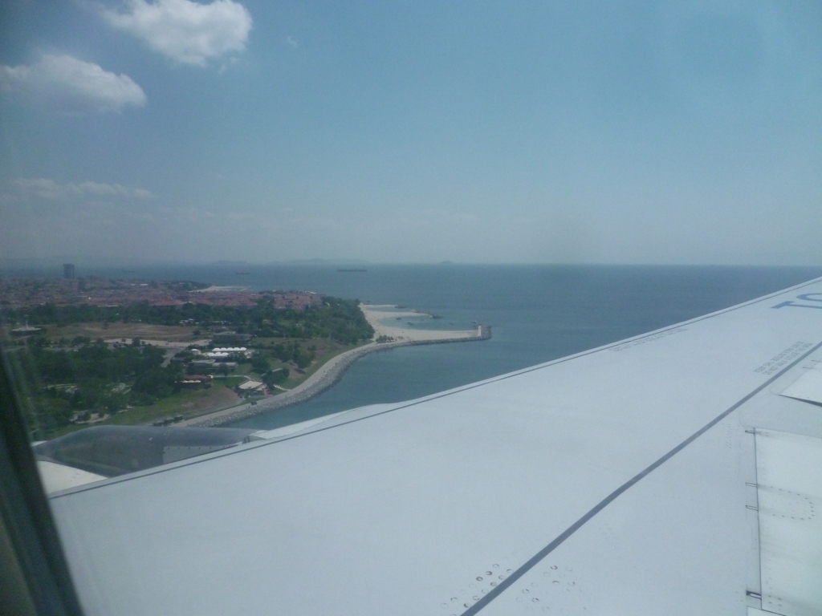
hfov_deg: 63.4
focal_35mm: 28
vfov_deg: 49.7
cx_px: 411
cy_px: 308
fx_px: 665
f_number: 9
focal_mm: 5
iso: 400
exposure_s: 1/1300
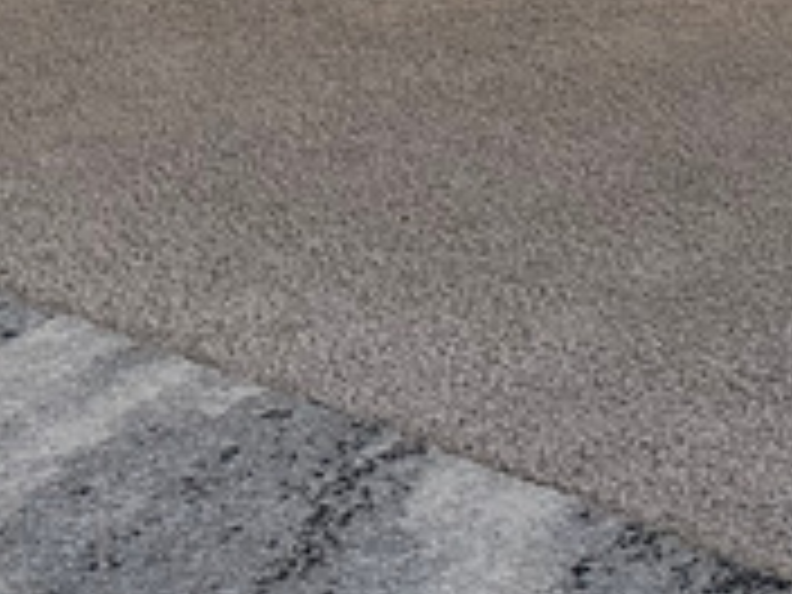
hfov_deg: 14.0
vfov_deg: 9.7
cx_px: 644
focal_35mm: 140
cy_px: -675
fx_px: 3203
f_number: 1.78
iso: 160
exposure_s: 1/120
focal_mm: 6.86
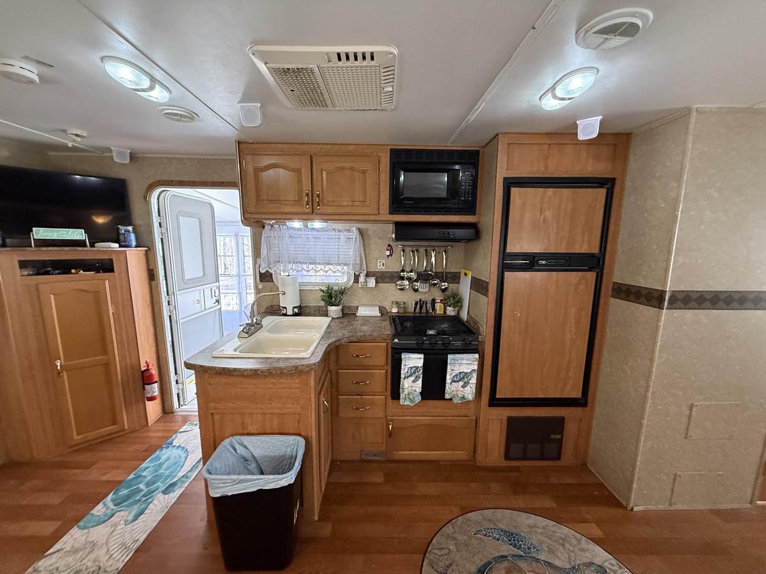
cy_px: 300
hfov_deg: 98.2
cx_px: 383
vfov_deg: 81.7
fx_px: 332
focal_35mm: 15
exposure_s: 1/120
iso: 640
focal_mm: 2.22
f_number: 2.2
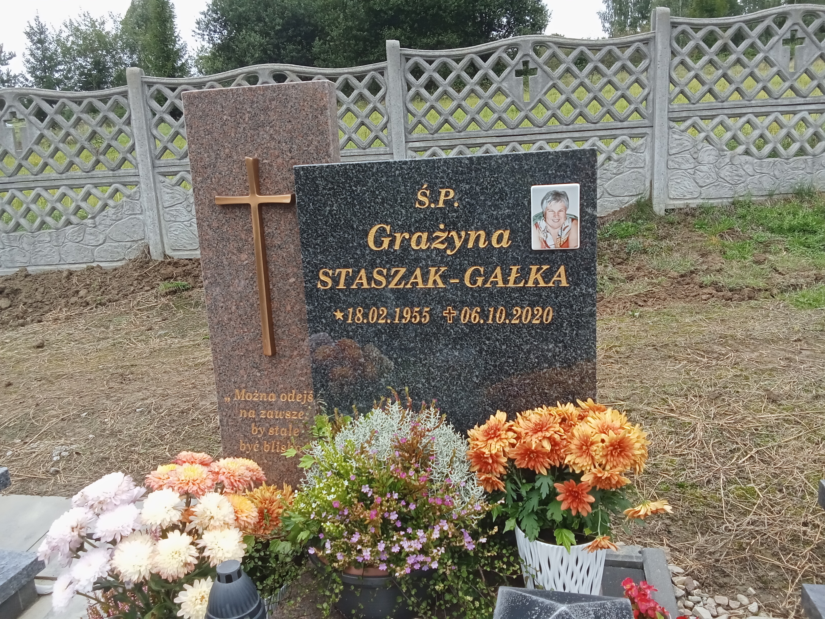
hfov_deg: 65.3
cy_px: 310
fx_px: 643
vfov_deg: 51.4
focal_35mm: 27
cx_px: 412
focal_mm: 2.79
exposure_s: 1/617
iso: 200
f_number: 2
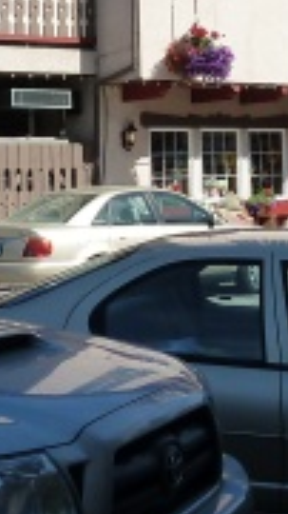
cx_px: 237
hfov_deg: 12.4
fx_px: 1319
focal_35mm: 97
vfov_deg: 21.2
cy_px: -14
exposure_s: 1/400
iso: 125
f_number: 4.5
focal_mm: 4.1
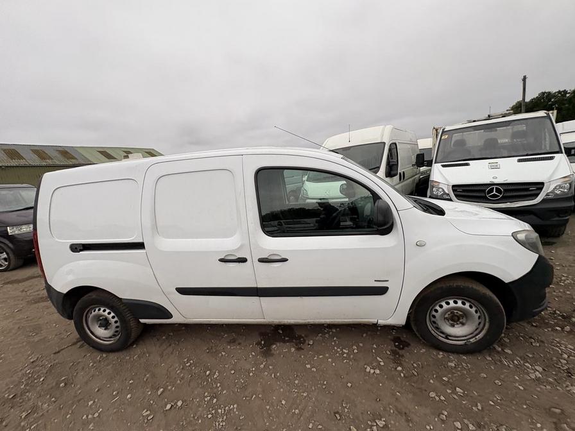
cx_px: 288
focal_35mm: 14
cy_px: 216
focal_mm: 2.22
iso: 40
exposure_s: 1/144
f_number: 2.2
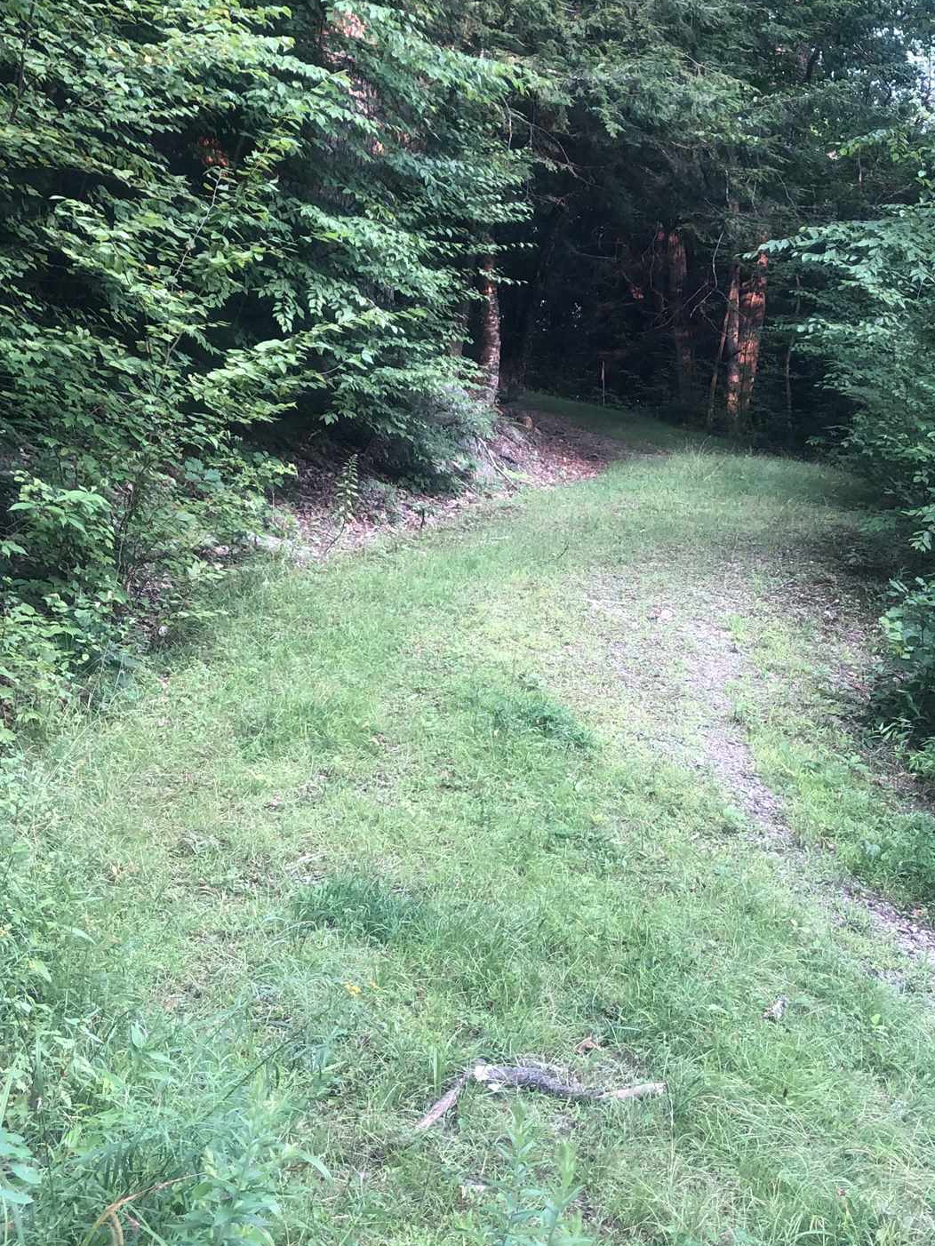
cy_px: 588
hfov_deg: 31.2
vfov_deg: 41.2
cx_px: 640
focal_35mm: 46
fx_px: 1656
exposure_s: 1/120
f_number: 1.8
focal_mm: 3.99
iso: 50
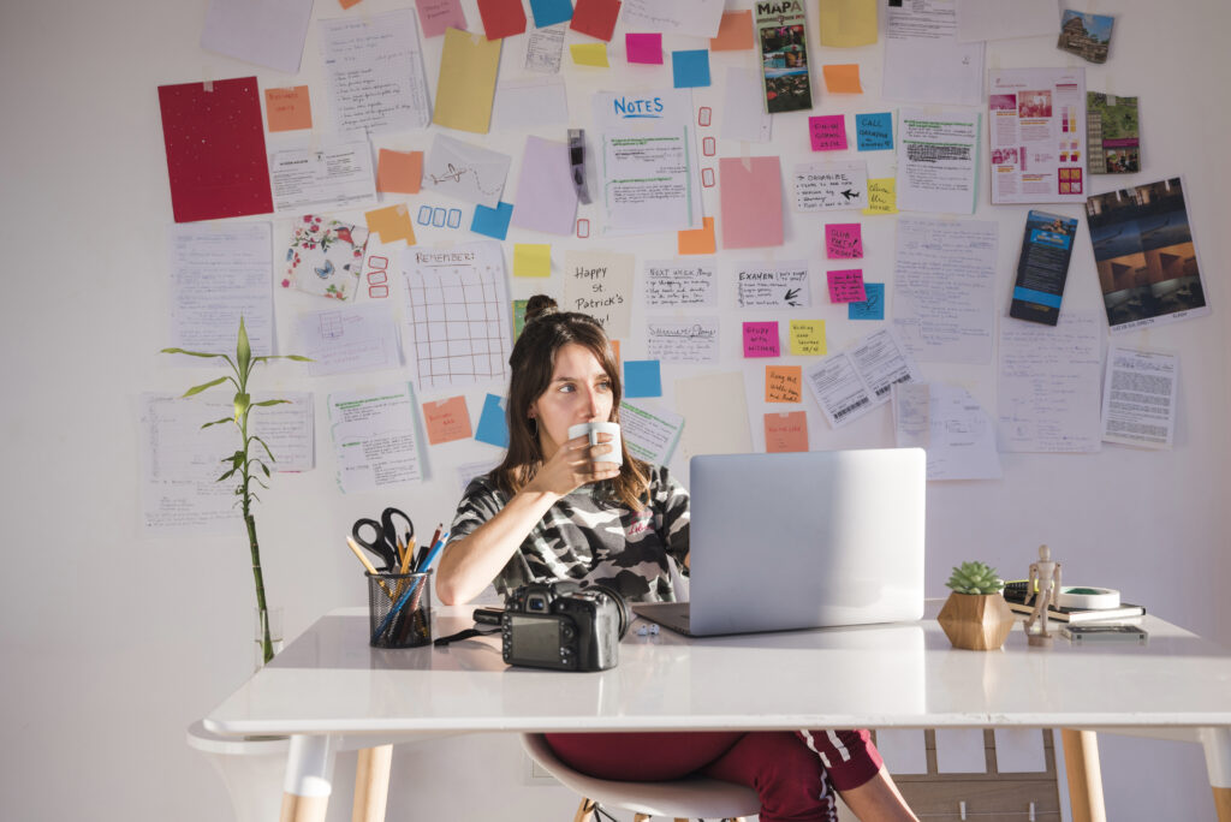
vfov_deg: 28.1
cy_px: 411
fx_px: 1642
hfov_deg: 41.1
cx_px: 616
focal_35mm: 48
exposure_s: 1/200
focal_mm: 48
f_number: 5
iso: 200
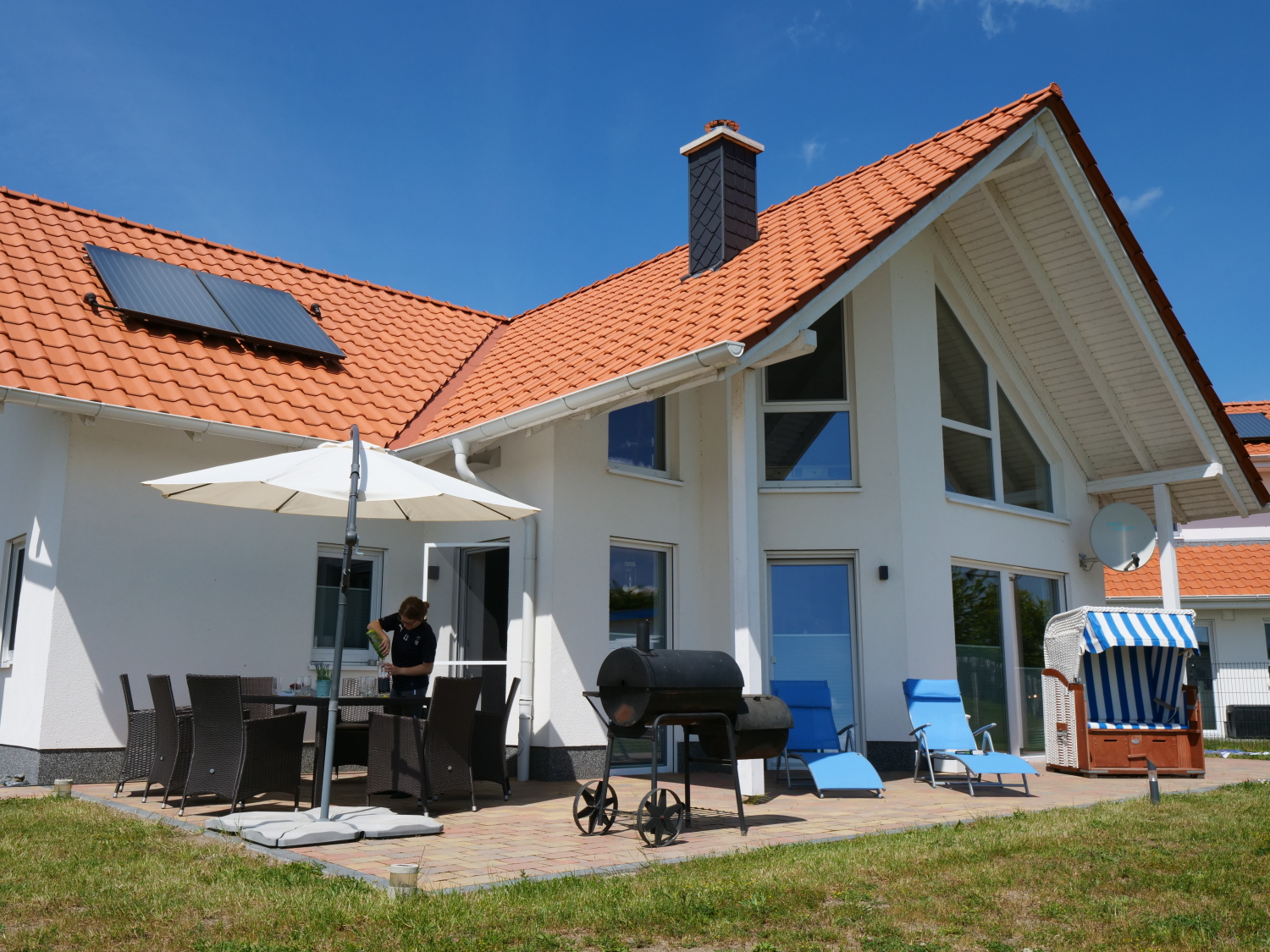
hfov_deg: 60.0
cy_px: 476
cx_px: 635
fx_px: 1101
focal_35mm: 30
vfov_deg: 46.8
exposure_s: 1/500
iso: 200
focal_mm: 15
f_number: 9
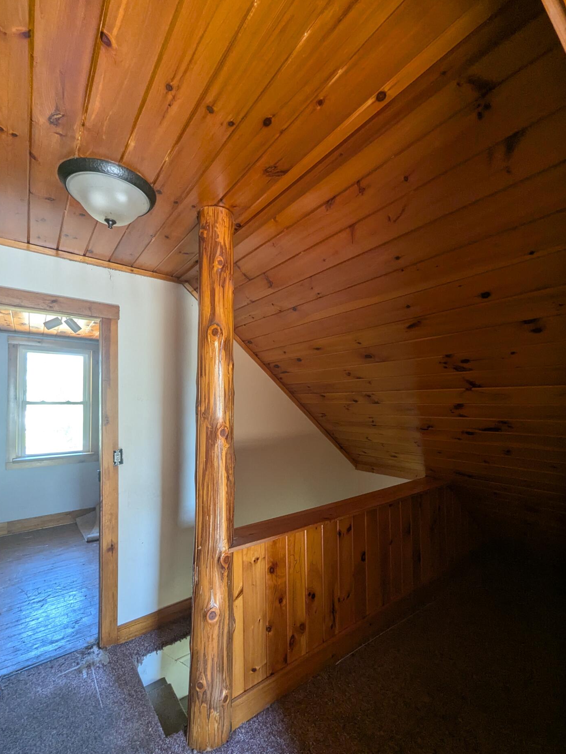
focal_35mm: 14
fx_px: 305
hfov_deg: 85.6
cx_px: 300
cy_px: 397
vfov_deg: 102.0
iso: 182
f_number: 2.2
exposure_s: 1/46.5
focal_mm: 1.95
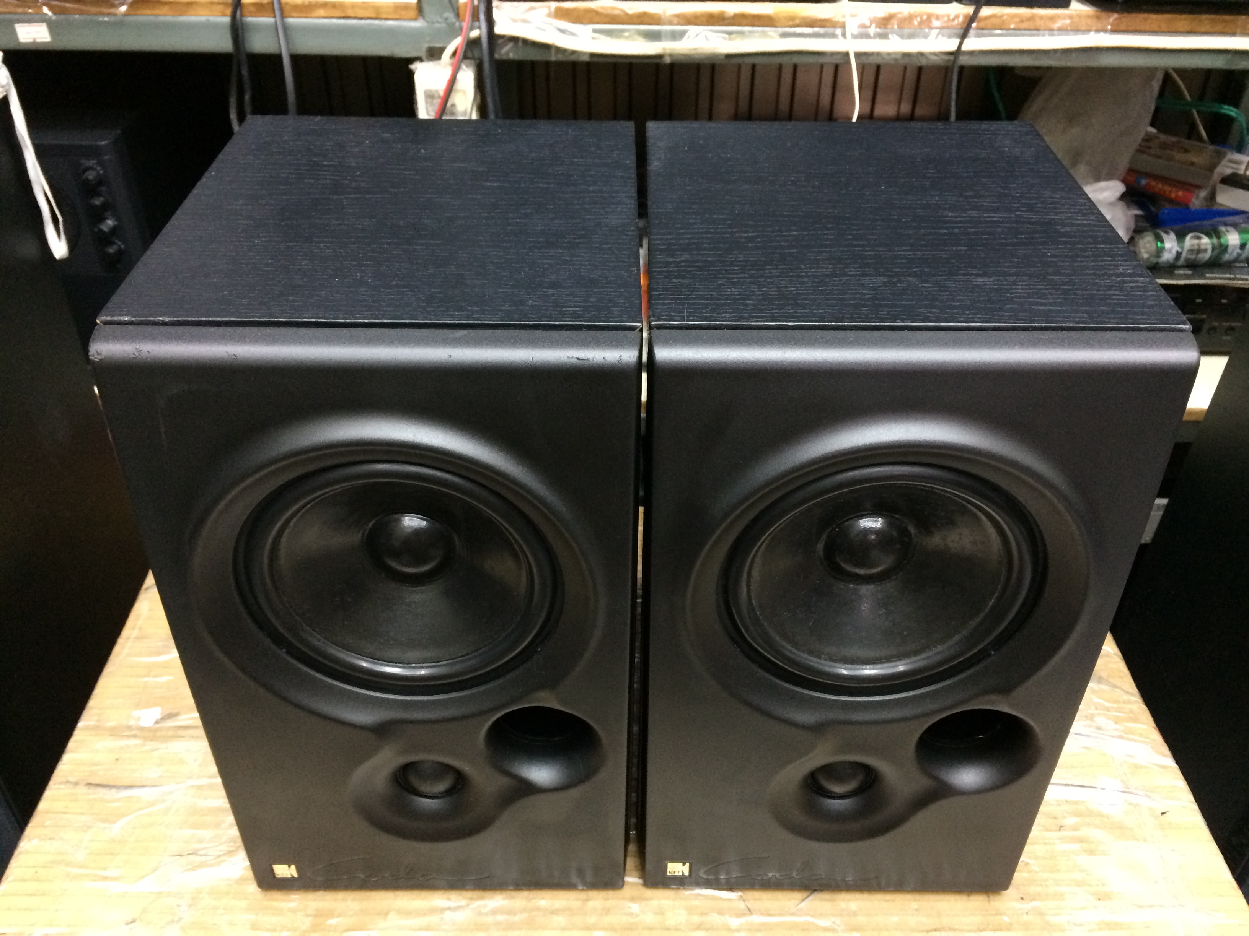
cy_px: 468
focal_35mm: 29
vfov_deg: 48.2
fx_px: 1046
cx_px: 624
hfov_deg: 61.7
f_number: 2.2
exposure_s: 1/25
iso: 320
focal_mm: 4.15
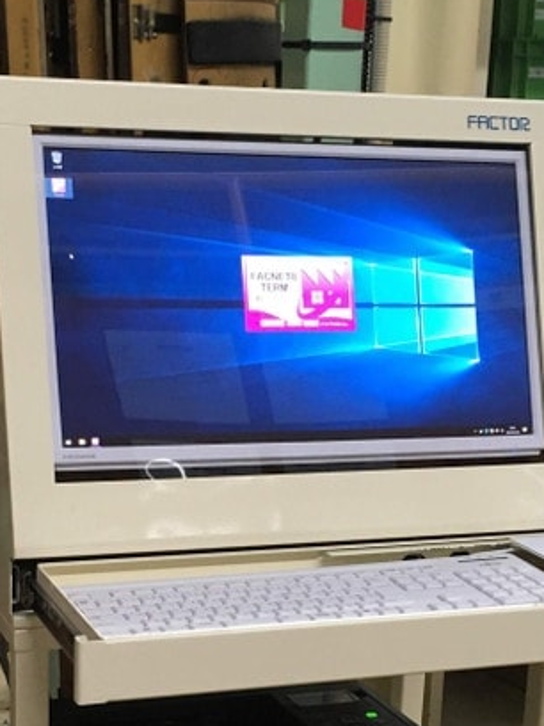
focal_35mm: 71
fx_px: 1488
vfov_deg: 26.9
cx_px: 206
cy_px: 580
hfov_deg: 20.7
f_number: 2.2
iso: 125
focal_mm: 4.15
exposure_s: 1/30
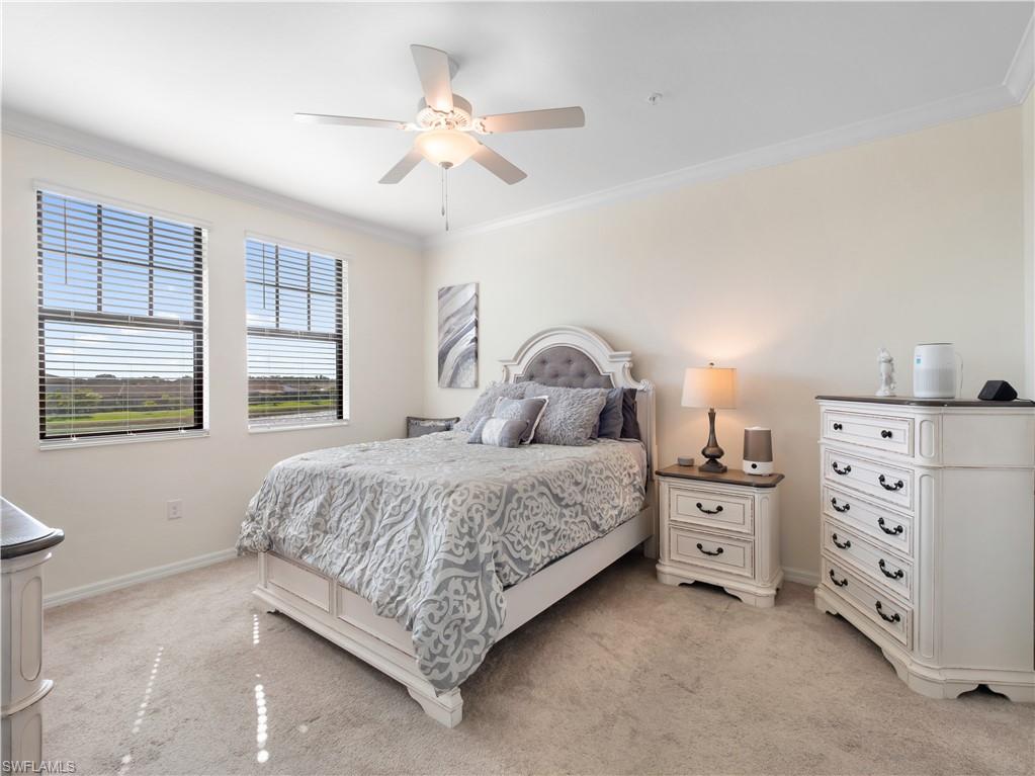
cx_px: 518
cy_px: 388
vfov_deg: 78.1
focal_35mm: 16
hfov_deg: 94.5
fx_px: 478
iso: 200
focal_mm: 8
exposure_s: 1/15
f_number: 7.1
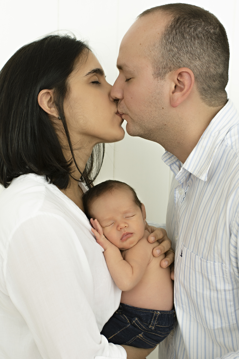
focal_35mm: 52
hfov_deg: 25.8
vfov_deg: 37.9
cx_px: 120
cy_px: 180
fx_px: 523
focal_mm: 35
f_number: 4.5
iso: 500
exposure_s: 1/250
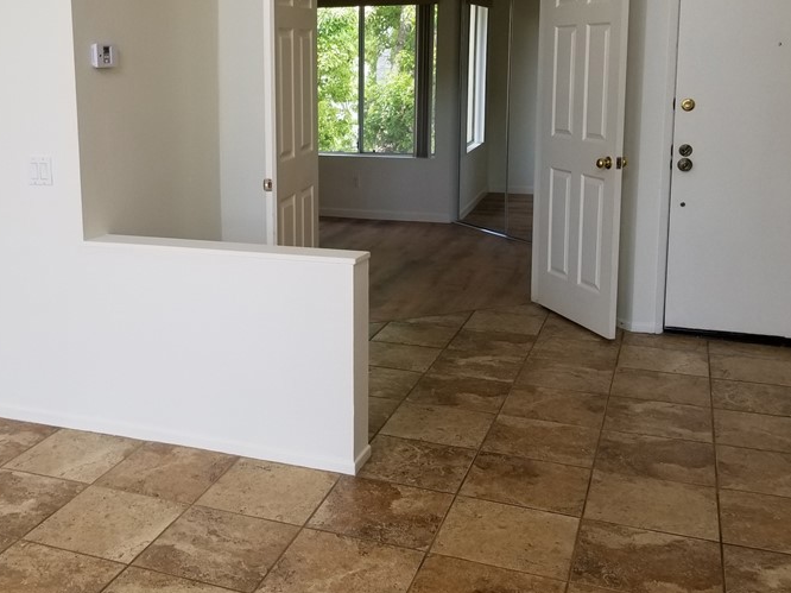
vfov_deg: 35.7
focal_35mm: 40
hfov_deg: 45.9
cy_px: 208
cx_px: 248
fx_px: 914
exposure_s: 1/258
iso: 50
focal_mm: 4.25
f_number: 1.7
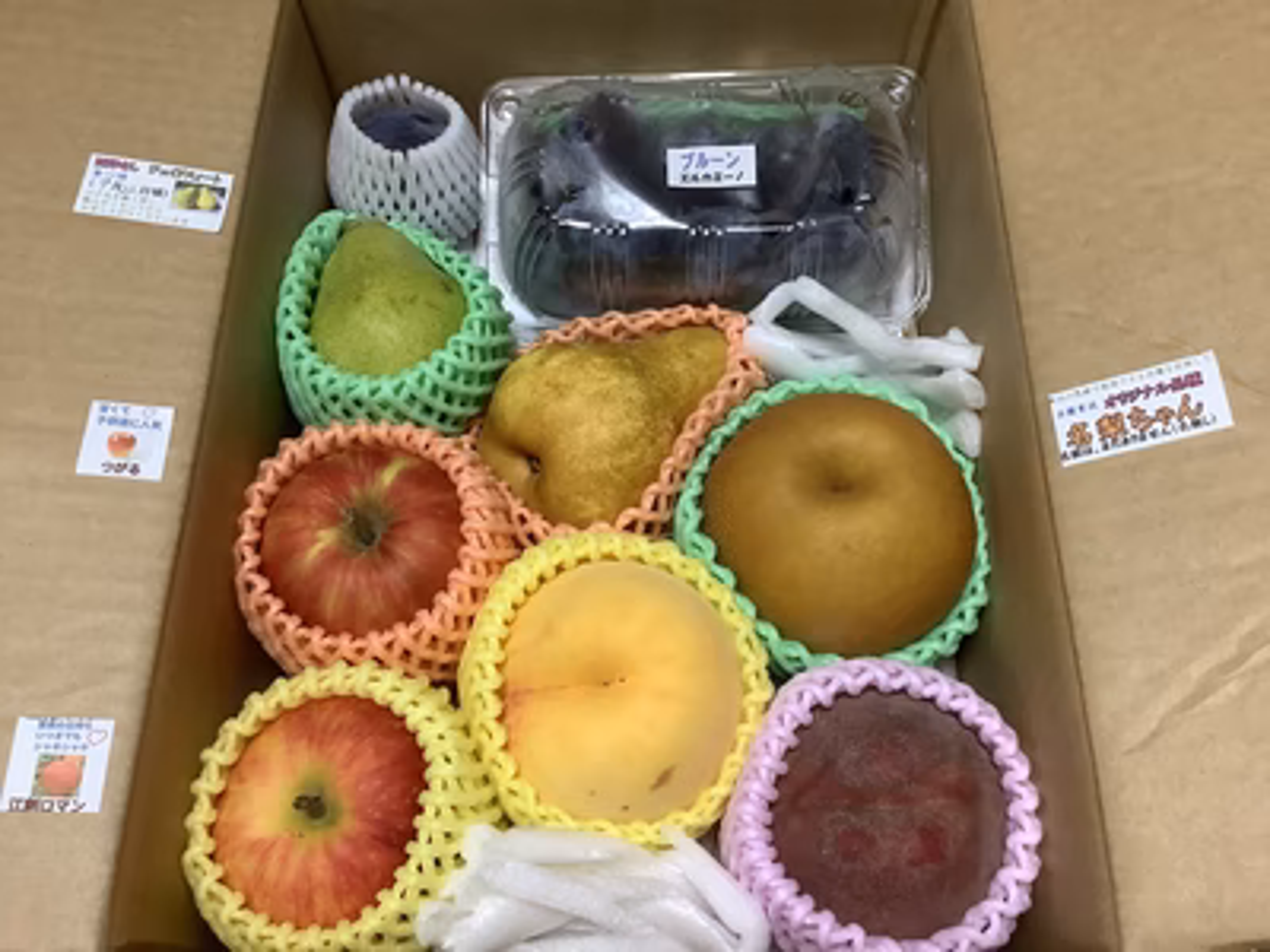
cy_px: 476
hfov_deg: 58.4
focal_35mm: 31
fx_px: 1137
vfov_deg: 45.4
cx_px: 635
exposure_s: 1/50
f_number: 2.4
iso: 160
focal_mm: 3.3
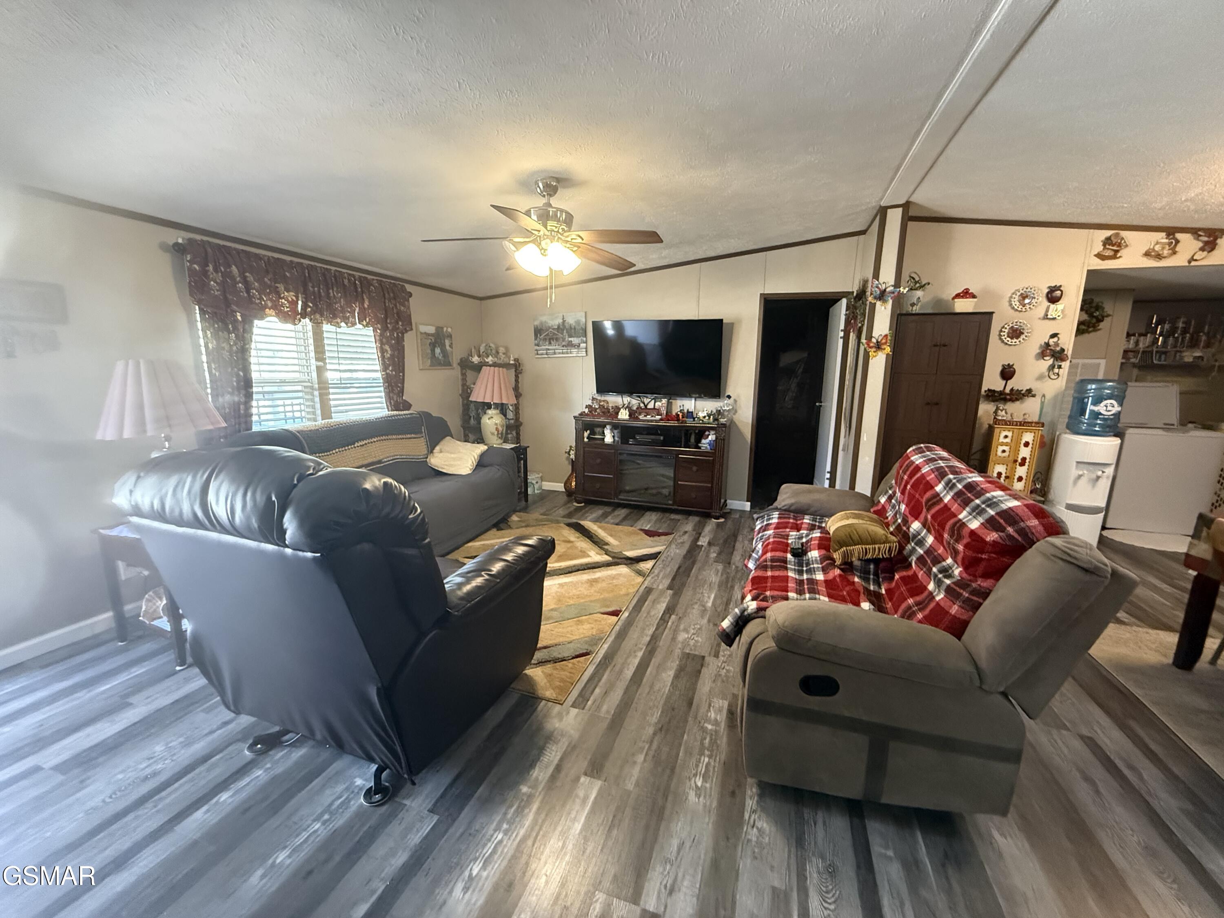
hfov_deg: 102.1
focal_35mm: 14
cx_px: 612
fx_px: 495
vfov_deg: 85.7
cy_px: 459
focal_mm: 2.22
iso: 800
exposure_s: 1/60
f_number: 2.2
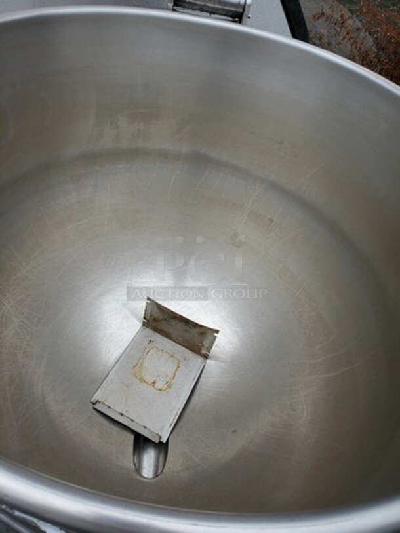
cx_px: 200
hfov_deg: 53.1
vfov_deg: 67.3
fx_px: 400
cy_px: 266
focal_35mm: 26
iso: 50
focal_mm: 4.3
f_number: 2.4
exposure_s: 1/267
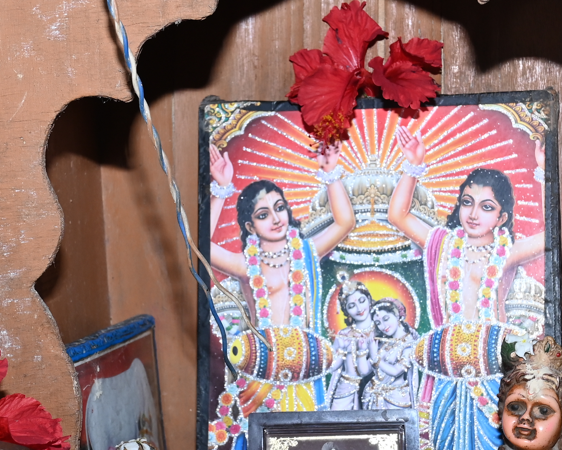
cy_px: 225
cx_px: 299
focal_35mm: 97
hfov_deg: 19.8
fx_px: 1614
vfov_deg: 15.9
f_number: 7.1
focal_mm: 34
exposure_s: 1/200
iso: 500
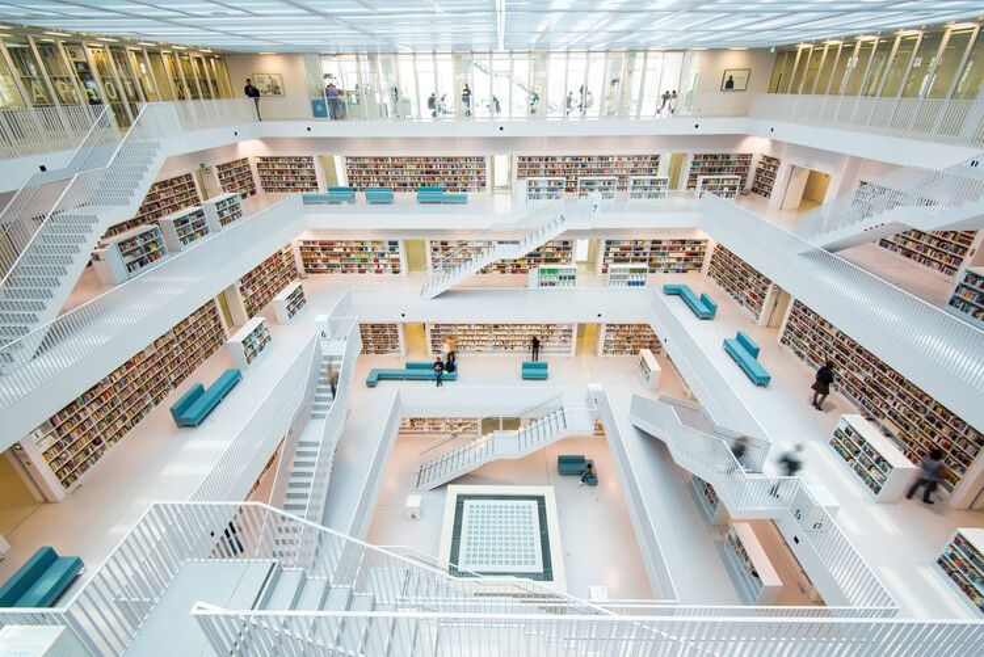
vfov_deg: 73.8
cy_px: 328
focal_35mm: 16
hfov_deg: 96.7
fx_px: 438
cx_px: 492
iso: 100
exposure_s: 1
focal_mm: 16
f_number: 9
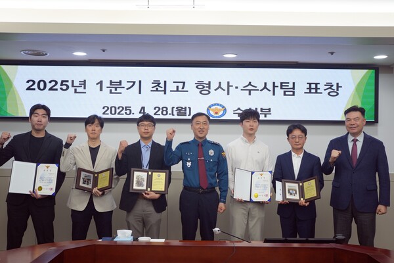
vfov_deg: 35.9
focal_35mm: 37
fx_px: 405
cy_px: 132
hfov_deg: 51.9
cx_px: 197
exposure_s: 1/160
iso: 800
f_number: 4.5
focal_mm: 37
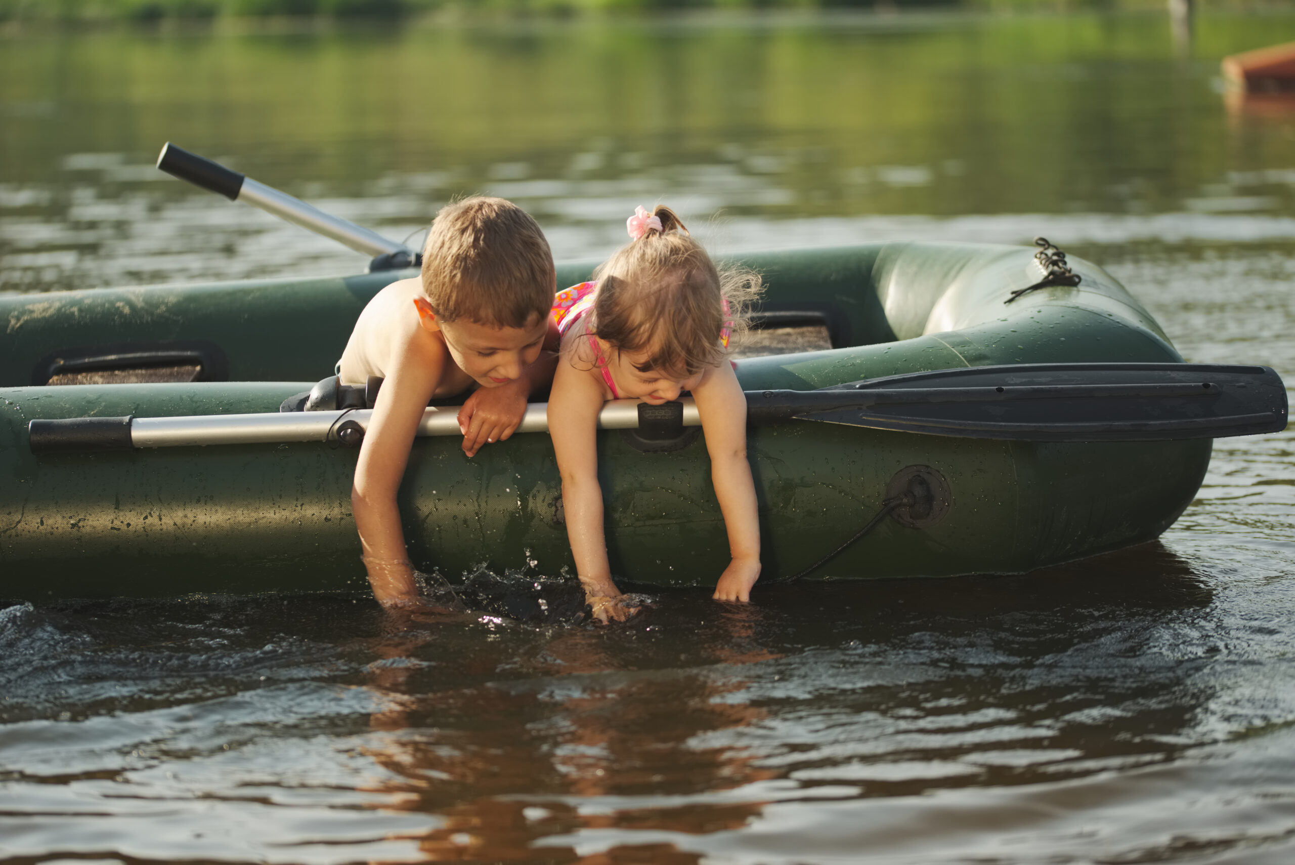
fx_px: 3778
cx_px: 648
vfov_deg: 13.1
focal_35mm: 105
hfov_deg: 19.4
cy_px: 432
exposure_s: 1/640
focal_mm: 105
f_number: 3
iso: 100
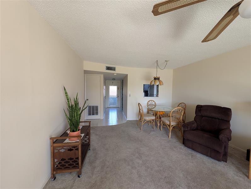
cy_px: 94
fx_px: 87
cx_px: 126
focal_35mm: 12
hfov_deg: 110.5
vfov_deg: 94.6
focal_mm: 2.23
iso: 44
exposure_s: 1/29.7
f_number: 1.95
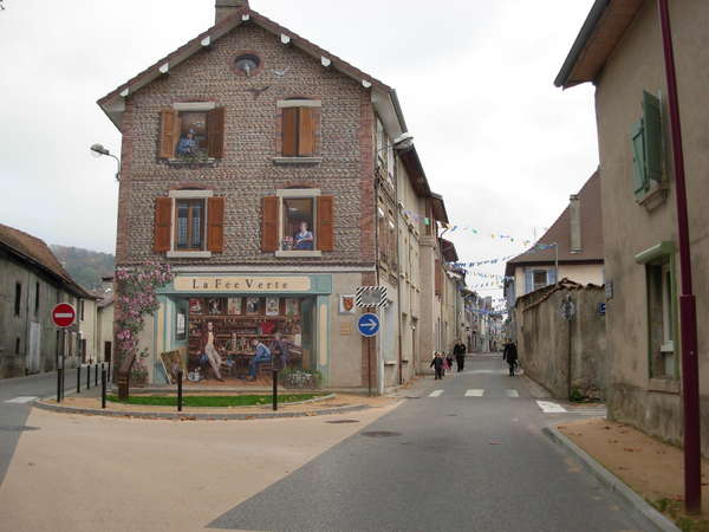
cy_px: 266
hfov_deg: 49.0
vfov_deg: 37.7
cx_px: 354
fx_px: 778
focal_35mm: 38
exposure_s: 1/483
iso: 79
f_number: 2.9
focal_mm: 6.3
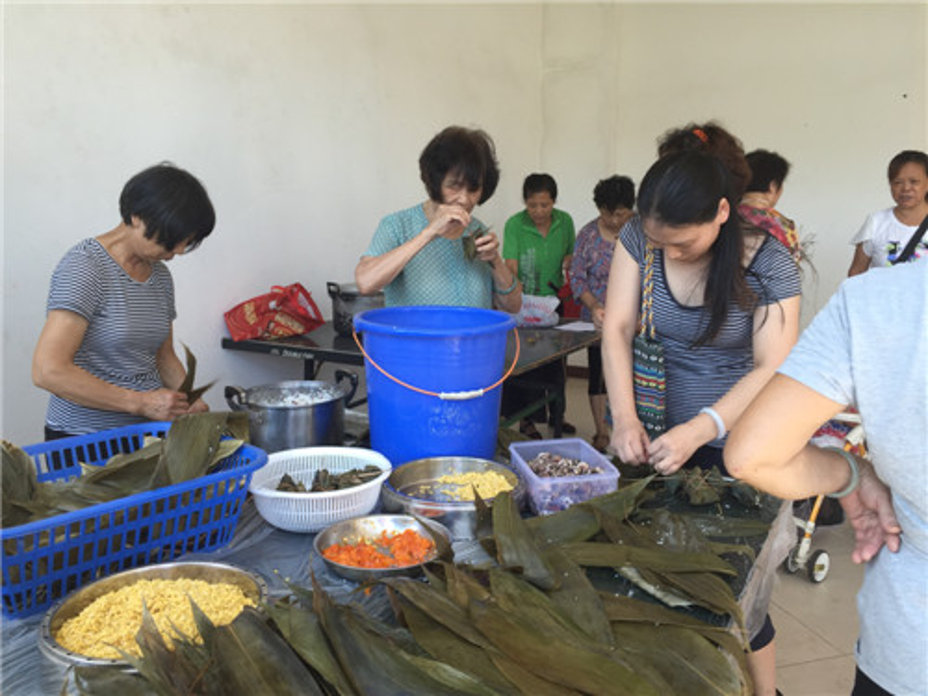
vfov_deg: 48.2
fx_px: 777
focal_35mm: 29
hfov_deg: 61.7
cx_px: 464
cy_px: 348
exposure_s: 1/60
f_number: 2.2
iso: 32
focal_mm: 4.15
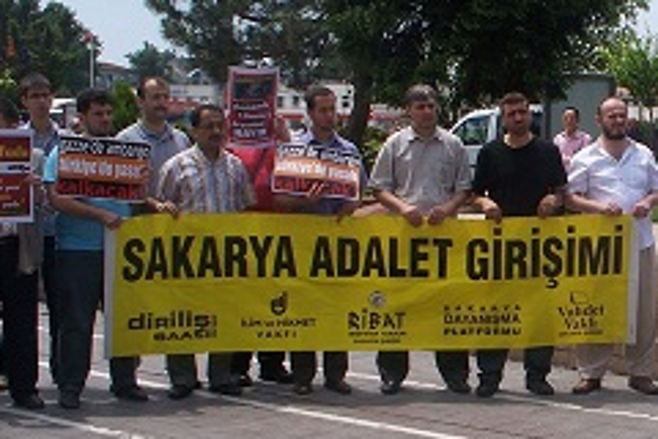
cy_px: 198
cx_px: 655
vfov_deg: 17.1
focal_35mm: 80
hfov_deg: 24.2
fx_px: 1462
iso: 64
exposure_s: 1/400
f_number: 5
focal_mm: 7.54
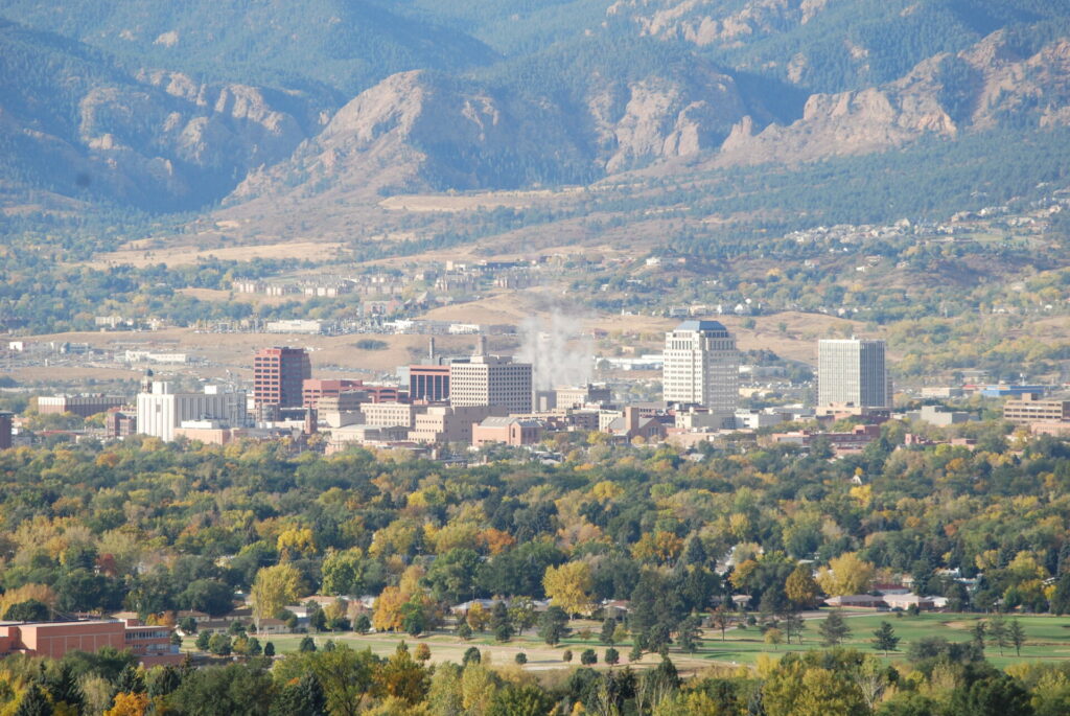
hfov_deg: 6.9
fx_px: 8925
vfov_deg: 4.6
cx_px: 535
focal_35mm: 300
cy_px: 358
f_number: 10
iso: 200
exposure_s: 1/250
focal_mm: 200
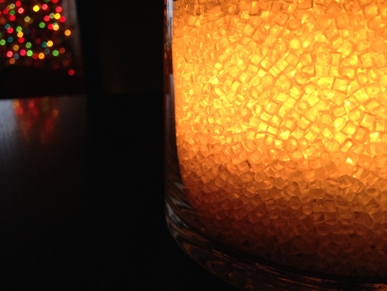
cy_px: 146
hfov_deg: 55.4
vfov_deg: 42.9
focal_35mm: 33
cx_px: 194
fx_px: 369
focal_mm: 4.12
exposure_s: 1/20
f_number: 2.4
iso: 200
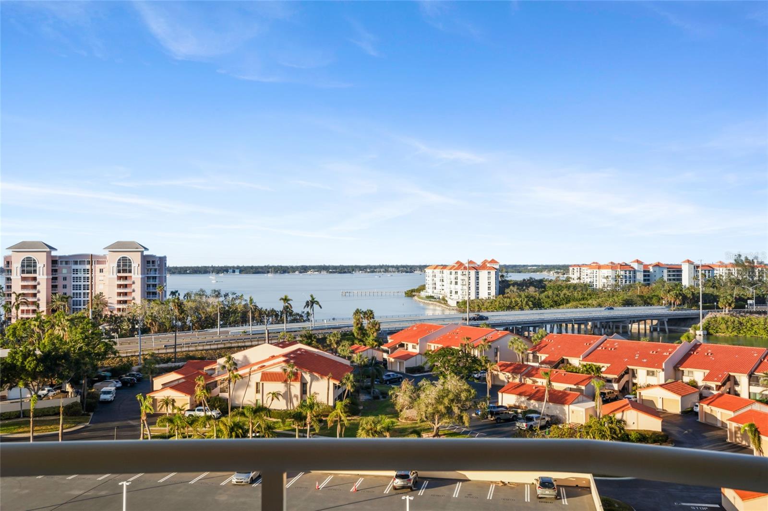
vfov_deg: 37.8
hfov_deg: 54.4
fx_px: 746
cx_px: 384
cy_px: 256
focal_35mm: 35
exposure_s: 1/400
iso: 250
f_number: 9
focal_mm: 35
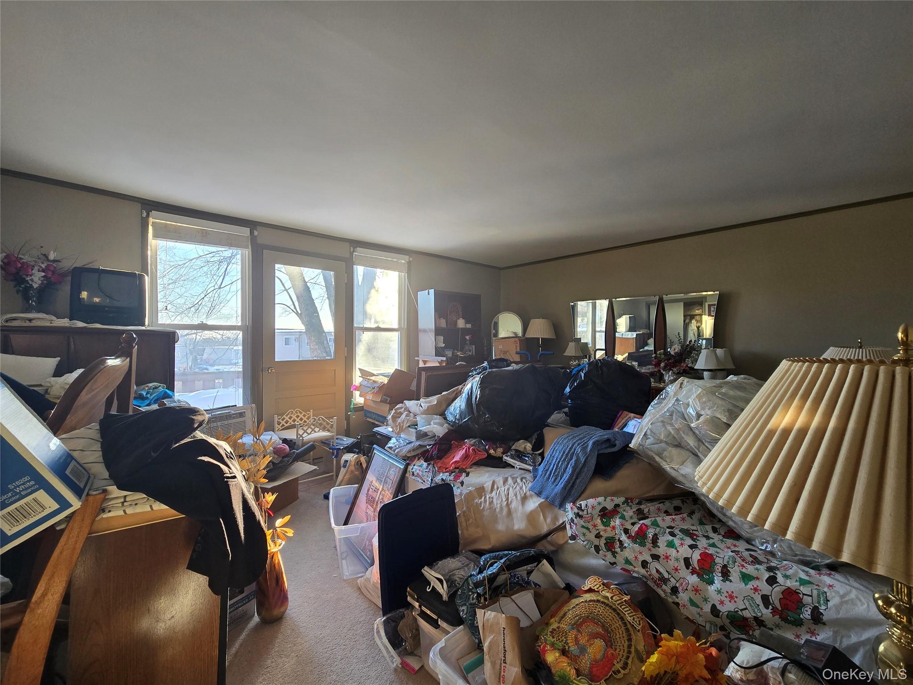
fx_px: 343
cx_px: 456
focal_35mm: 13
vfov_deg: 89.9
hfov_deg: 106.2
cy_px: 342
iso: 80
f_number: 2.2
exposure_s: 1/60
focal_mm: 2.2
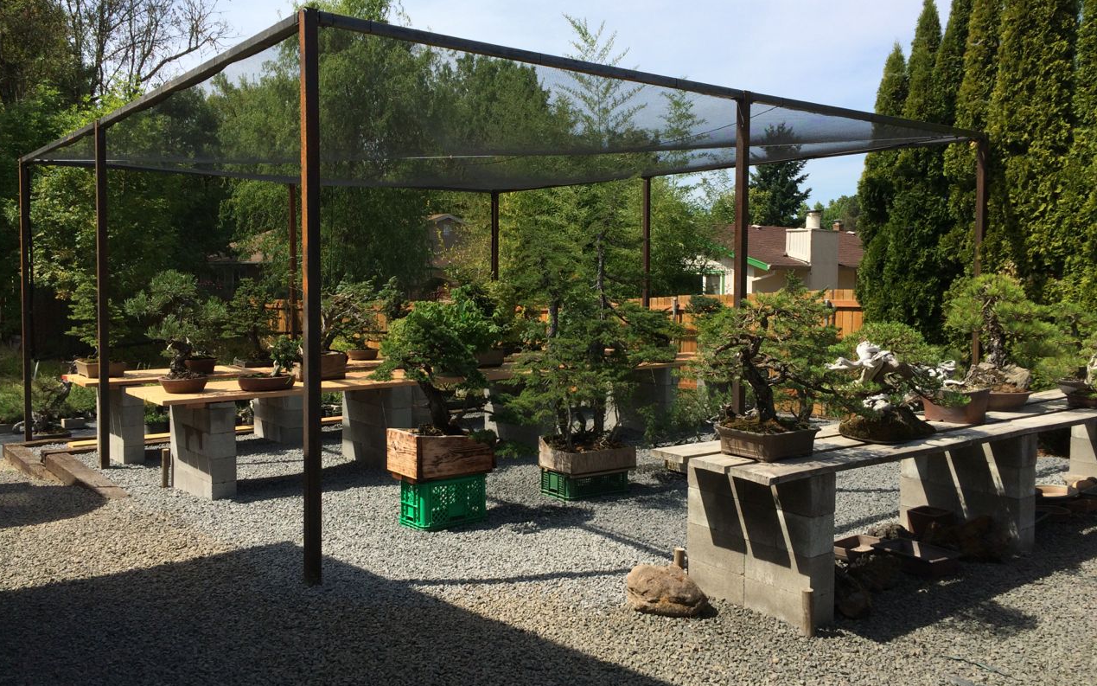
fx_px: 927
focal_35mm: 31
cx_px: 545
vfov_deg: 40.6
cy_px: 317
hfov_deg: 61.2
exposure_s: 1/1580
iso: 32
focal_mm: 4.15
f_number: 2.2
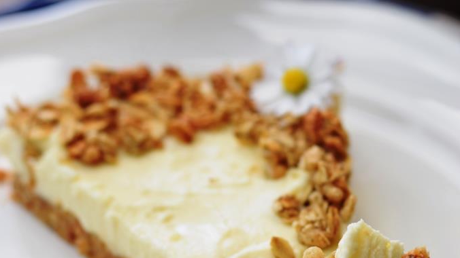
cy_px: 249
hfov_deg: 18.0
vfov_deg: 10.1
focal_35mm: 119
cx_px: 231
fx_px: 1451
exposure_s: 1/160
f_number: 3.5
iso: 100
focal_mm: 50
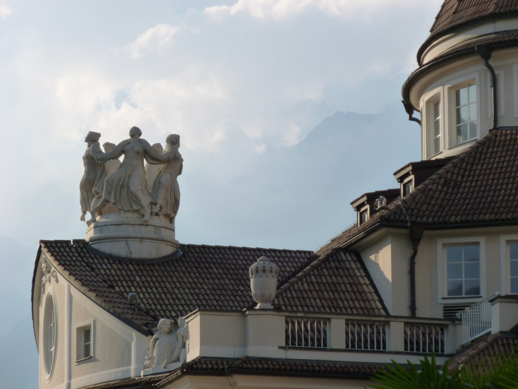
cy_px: 194
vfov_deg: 8.2
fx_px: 2723
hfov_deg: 10.9
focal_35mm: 182
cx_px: 259
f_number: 5.8
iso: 160
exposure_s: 1/400
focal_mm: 32.4
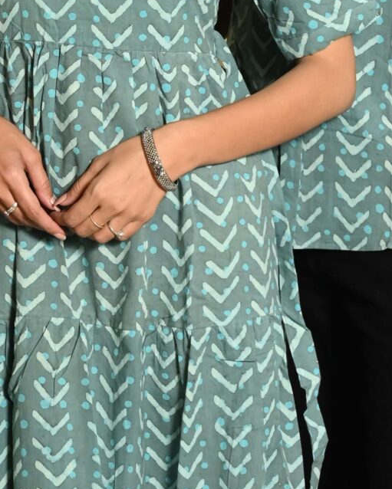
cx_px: 260
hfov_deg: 9.8
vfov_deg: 12.2
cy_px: 228
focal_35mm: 158
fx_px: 2290
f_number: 7.1
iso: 640
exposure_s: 1/160
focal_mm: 42
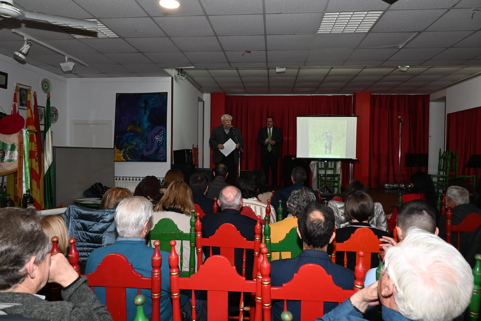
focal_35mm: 24
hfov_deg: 73.7
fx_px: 321
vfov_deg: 53.1
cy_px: 160
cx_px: 240
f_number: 5.6
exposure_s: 1/60
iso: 400
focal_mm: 16
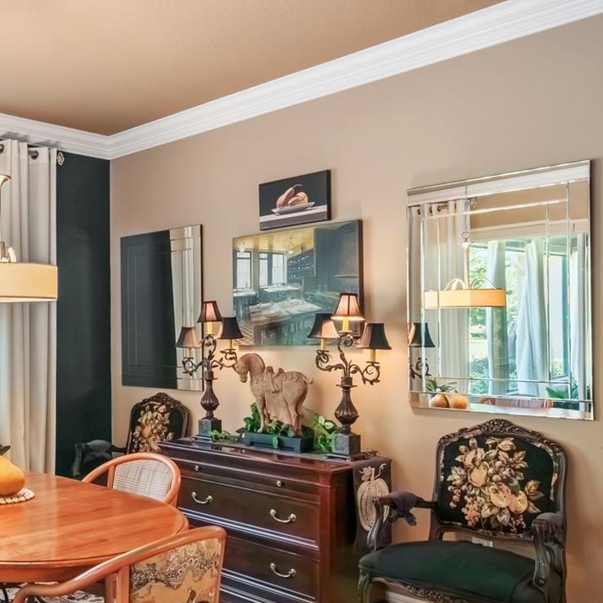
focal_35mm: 34
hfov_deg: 42.8
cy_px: 348
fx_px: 670
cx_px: 22
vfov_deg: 48.3
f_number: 9
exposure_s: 1/1.67
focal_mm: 12
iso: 250
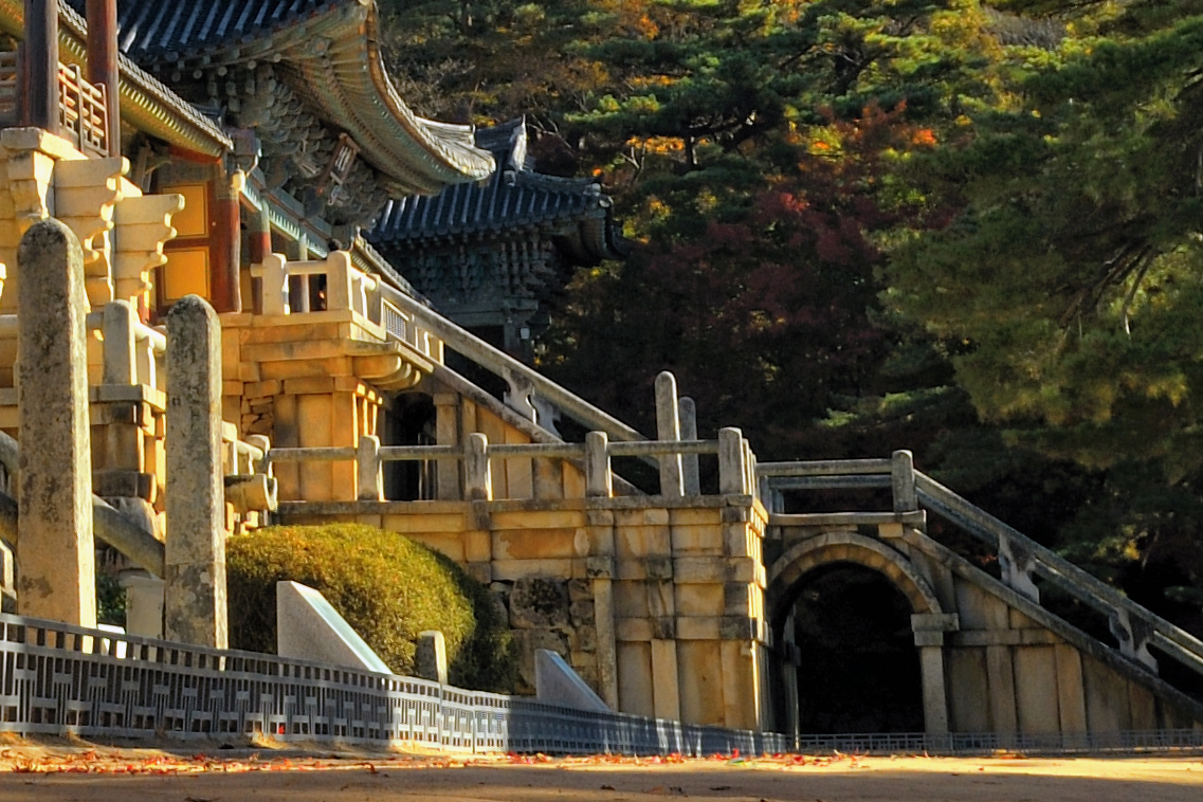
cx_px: -241
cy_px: -385
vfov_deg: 11.3
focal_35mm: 117
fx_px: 3905
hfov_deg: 16.8
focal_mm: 21
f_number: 8
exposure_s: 1/200
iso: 200
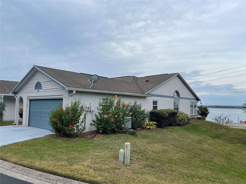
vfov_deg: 54.9
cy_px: 92
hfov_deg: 69.4
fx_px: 178
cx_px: 123
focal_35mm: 25
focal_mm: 5.1
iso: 32
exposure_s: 1/1642
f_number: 1.6
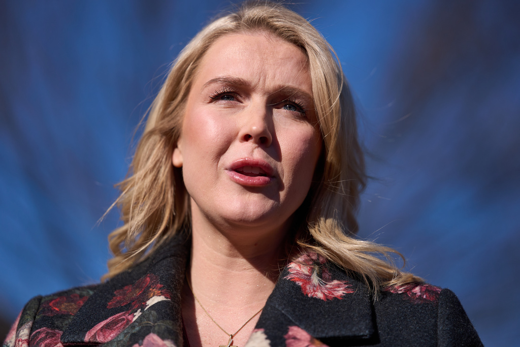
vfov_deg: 9.2
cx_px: 260
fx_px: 2167
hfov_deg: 13.7
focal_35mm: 150
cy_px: 174
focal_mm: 150
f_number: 2
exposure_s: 1/12800
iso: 125
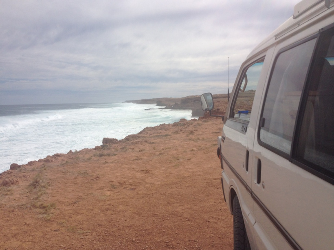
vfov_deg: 40.7
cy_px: 125
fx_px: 338
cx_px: 167
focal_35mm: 35
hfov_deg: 52.6
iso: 50
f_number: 2.4
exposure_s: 1/4608
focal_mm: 4.28
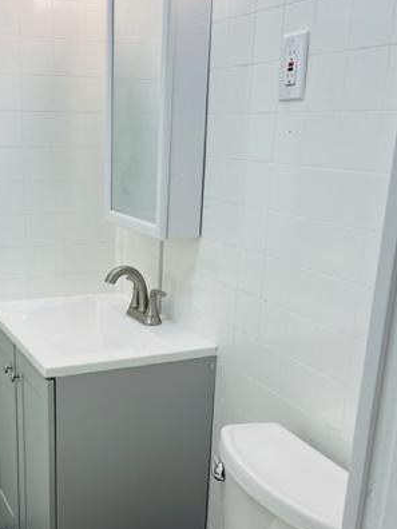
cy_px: 334
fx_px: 642
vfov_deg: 44.4
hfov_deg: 33.9
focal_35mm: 42
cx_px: 119
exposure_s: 1/120
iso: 40
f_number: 1.6
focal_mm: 5.1
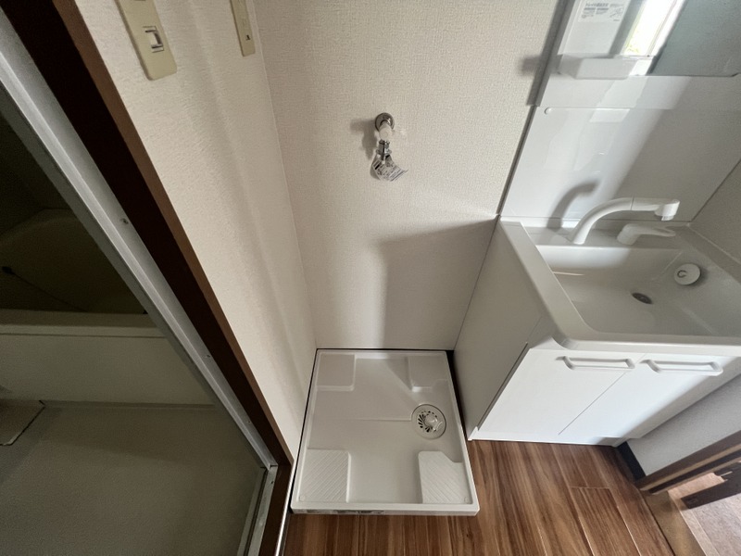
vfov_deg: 89.9
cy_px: 278
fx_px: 278
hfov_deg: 106.2
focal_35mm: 13
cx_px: 370
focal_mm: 1.57
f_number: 1.8
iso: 320
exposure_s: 1/60
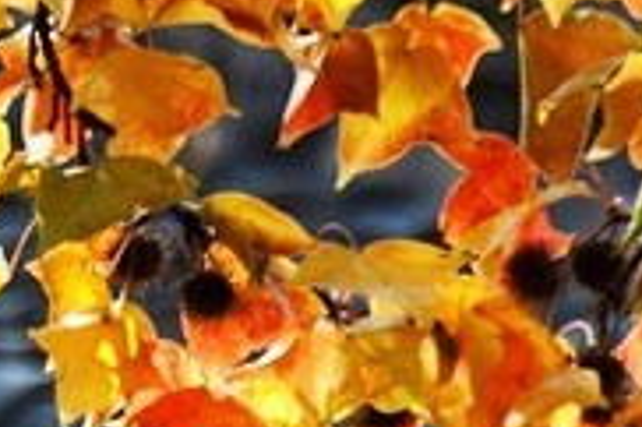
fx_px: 35188
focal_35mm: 1975
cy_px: -201
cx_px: -275
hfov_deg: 1.0
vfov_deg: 0.7
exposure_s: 1/50
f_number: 5.6
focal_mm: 300
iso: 100
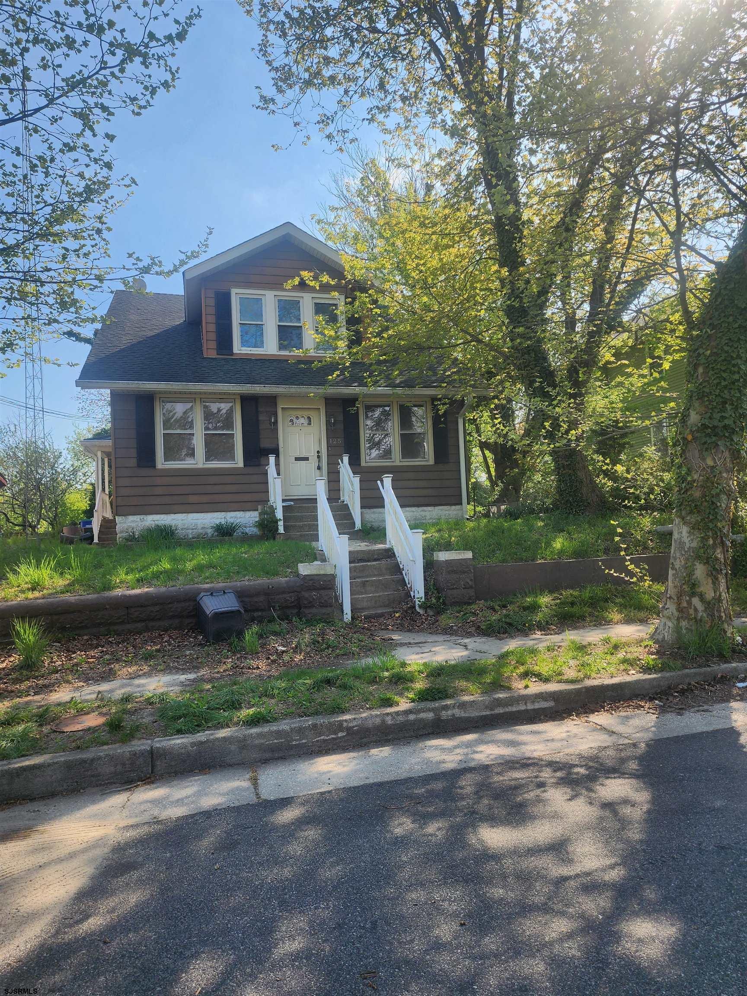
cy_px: 498
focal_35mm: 23
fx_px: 662
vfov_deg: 73.9
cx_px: 374
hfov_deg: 58.9
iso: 12
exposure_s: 1/619
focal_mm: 6.4
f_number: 1.8
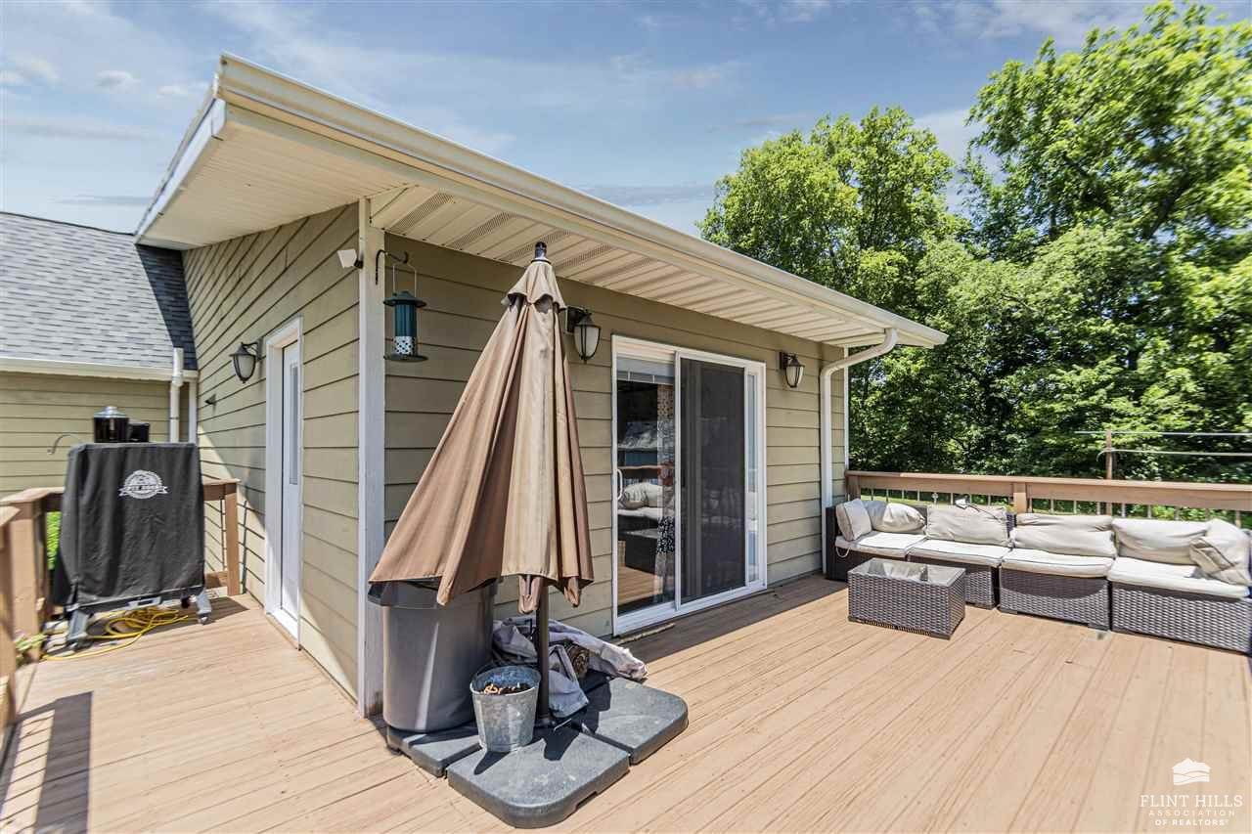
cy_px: 417
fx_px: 522
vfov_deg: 77.3
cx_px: 626
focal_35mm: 15
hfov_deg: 100.4
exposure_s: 1/200
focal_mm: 10
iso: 100
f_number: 7.1
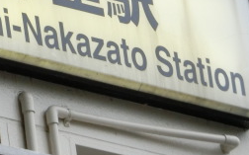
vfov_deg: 2.9
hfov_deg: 4.7
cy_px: -28
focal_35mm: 445
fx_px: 3017
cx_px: -7
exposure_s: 1/160
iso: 320
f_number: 5.9
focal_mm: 29.5
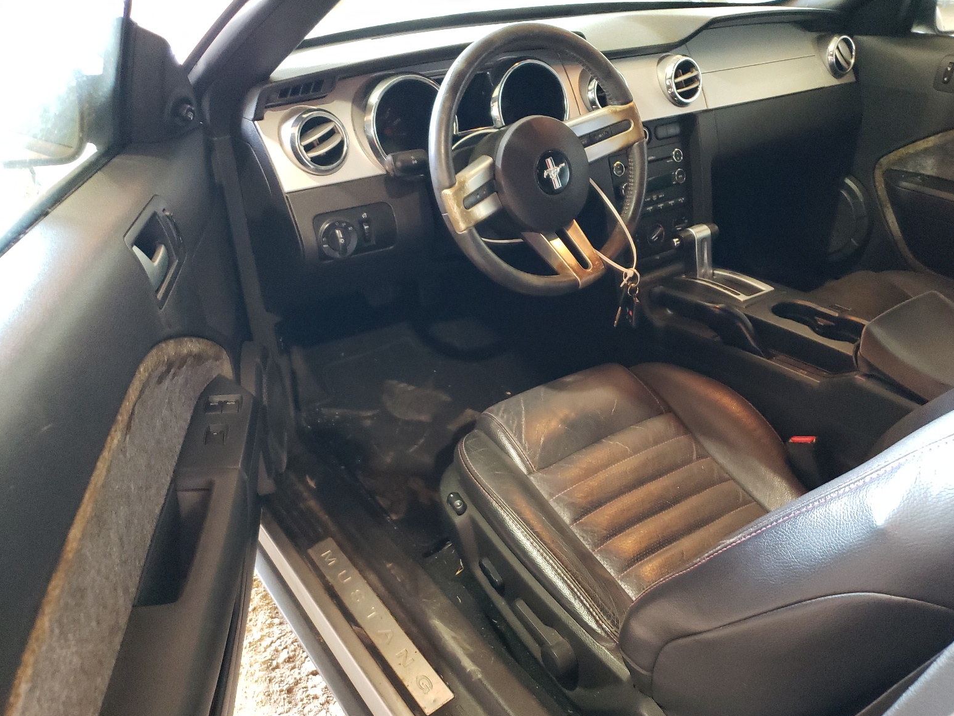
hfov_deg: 65.3
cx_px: 494
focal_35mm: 27
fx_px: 744
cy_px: 370
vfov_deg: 51.4
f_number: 1.5
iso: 393
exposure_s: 1/30
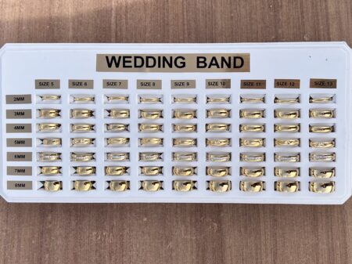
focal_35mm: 26
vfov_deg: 53.0
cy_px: 132
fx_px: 264
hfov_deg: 67.3
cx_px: 176
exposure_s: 1/2695
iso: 50
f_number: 1.5
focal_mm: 5.7
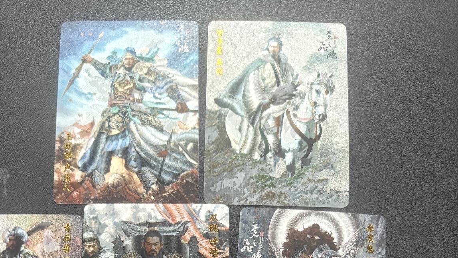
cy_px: 355
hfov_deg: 49.2
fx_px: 498
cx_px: 190
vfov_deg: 24.4
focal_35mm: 41
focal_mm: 5.59
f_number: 1.8
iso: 125
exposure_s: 1/50
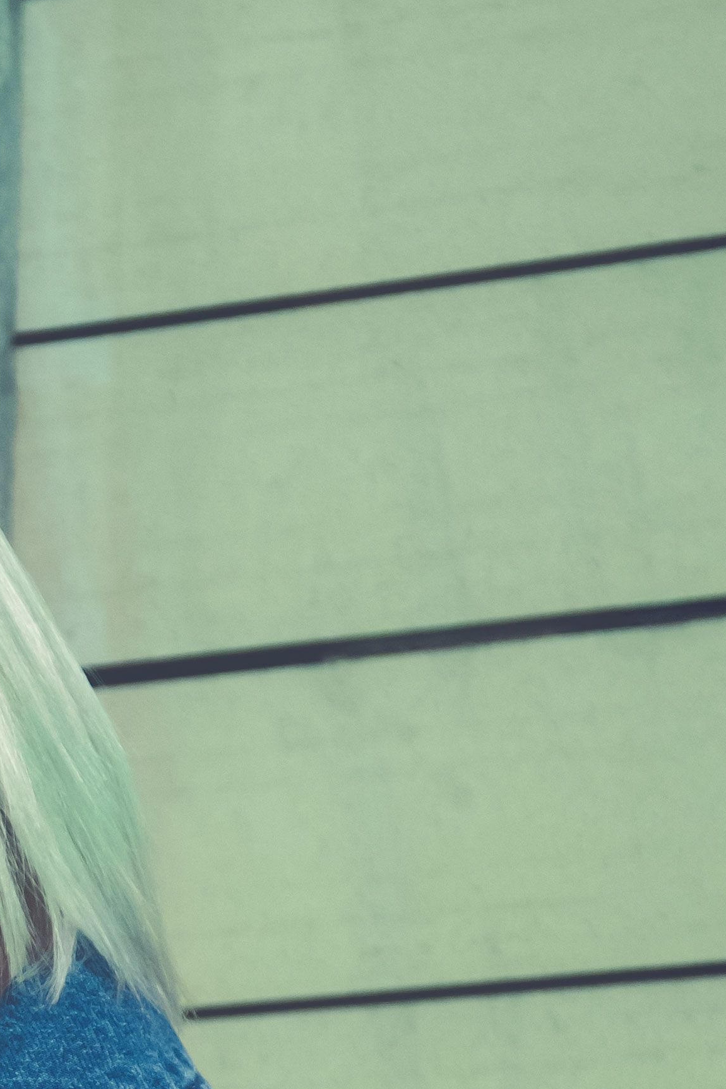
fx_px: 8158
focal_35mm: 270
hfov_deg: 5.0
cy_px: 1137
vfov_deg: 7.6
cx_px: -500
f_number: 4
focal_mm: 53
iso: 400
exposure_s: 1/100
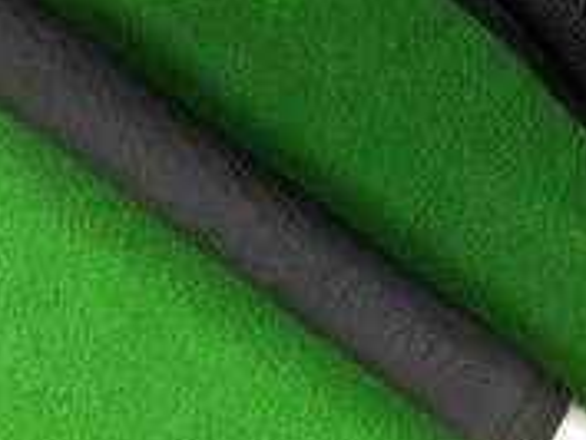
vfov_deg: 12.8
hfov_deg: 17.5
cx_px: 252
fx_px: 1897
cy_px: -116
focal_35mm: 112
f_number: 2.4
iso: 160
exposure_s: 1/30
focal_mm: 3.3
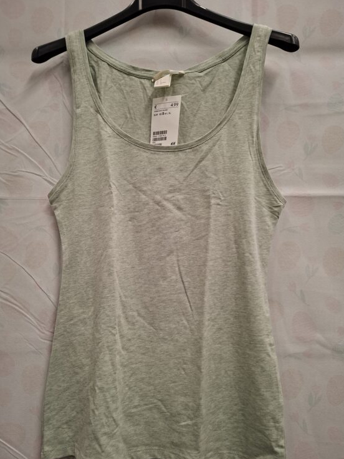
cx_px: 166
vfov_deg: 69.3
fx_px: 331
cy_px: 246
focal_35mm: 25
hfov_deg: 54.9
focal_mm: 5.54
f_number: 1.8
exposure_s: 1/50
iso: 200
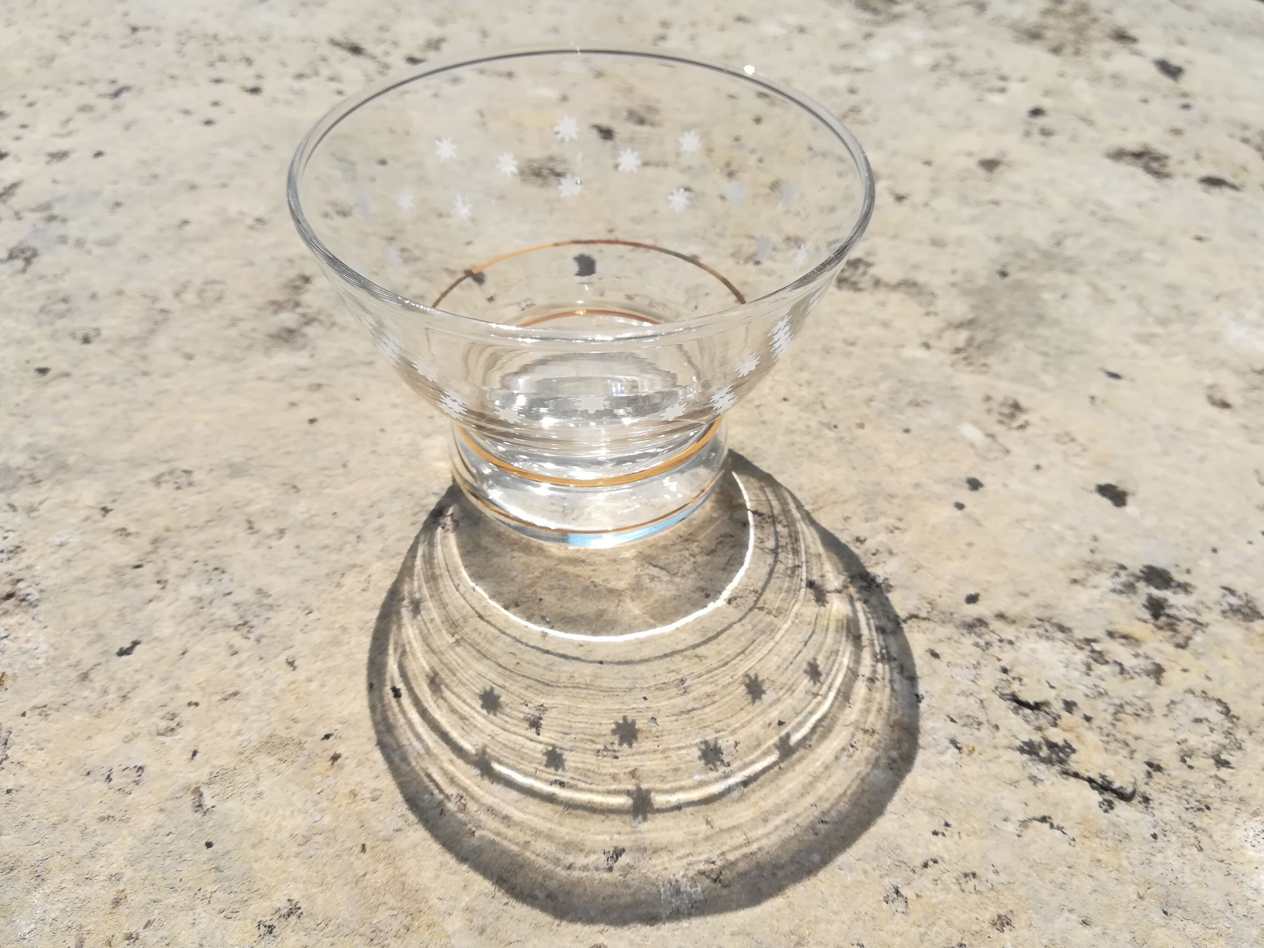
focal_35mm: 26
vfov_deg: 53.1
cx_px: 632
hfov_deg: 67.3
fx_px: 949
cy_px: 474
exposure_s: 1/1350
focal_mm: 3.83
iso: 50
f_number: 2.2
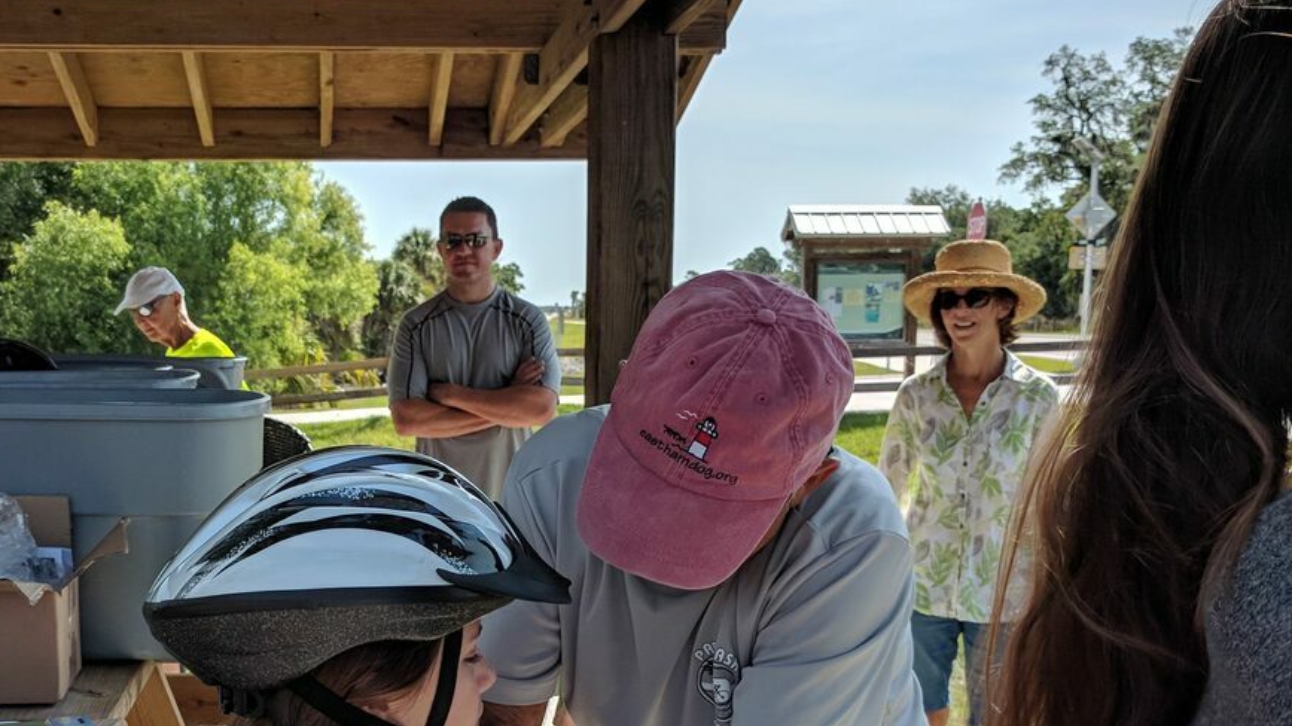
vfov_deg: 24.7
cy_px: 650
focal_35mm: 47
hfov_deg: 43.3
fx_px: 1610
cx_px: 461
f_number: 2
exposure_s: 1/4049
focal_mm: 4.67
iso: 77
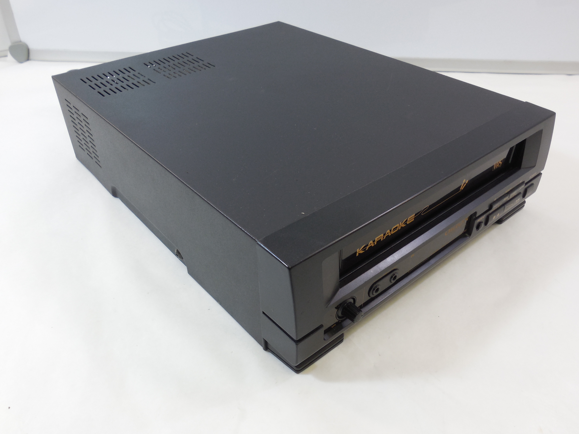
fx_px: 468
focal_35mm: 28
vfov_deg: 49.7
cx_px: 289
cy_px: 227
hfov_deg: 63.4
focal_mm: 4.6
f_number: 3.5
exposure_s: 1/30
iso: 125
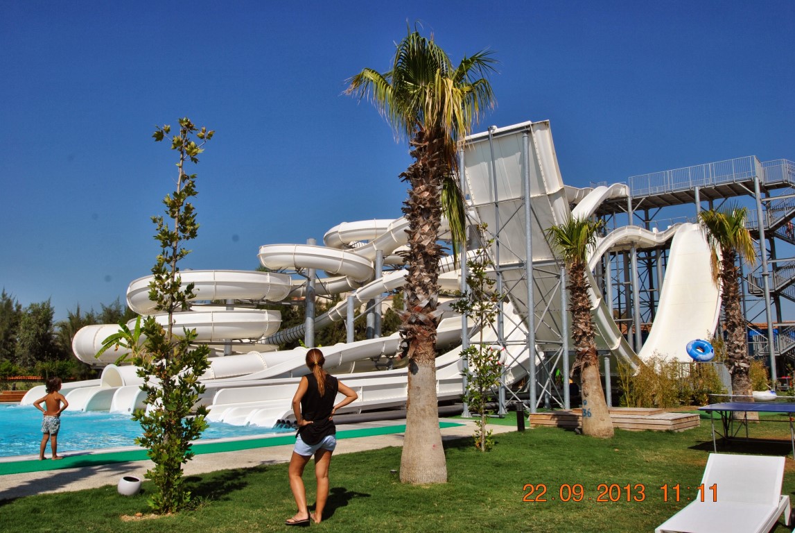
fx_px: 663
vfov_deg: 43.7
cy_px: 266
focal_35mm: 30
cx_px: 398
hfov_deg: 61.9
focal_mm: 20
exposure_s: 1/400
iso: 100
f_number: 10
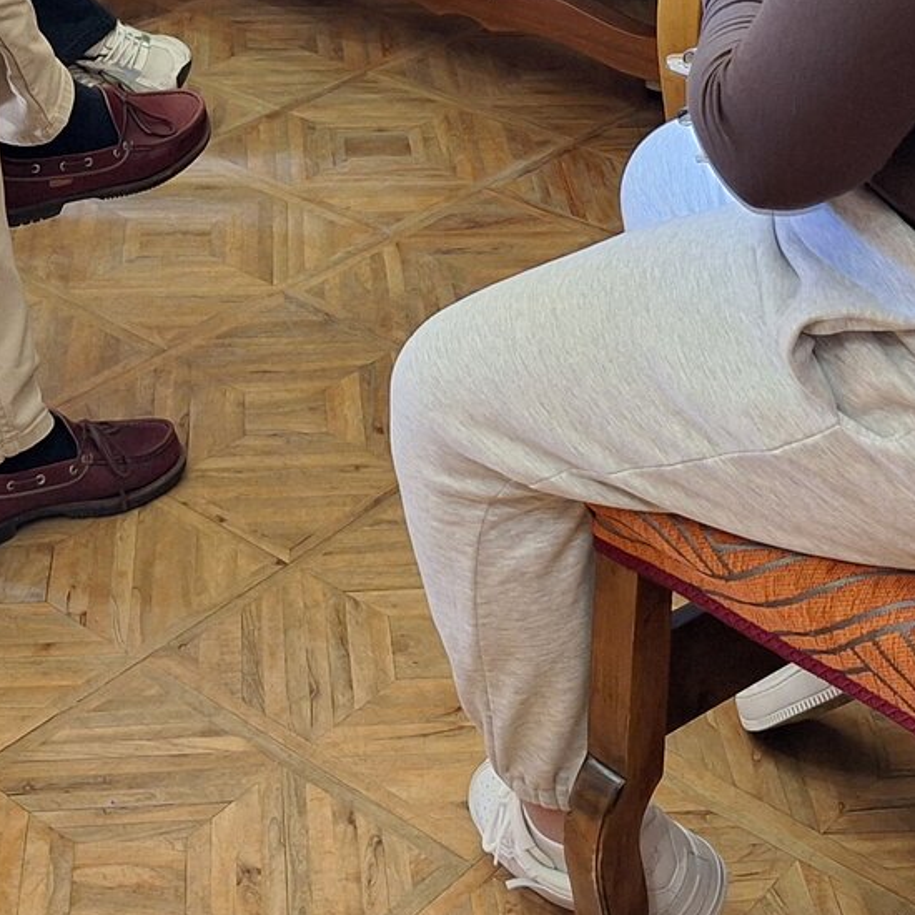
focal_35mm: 71
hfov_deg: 24.3
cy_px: -143
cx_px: 418
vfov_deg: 22.6
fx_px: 2123
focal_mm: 5.54
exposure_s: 1/50
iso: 200
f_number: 1.8
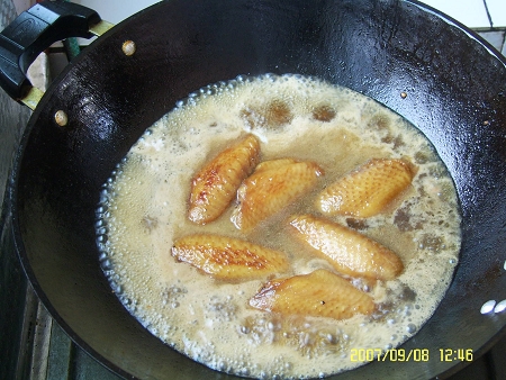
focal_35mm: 60
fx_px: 878
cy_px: 190
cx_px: 253
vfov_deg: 24.4
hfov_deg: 32.2
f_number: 3.5
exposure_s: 1/15
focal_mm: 12.3
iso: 100
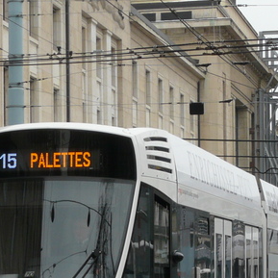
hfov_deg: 10.8
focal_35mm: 162
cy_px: 255
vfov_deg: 10.7
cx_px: 149
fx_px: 1472
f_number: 5.6
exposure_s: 1/250
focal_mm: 8.8
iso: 100
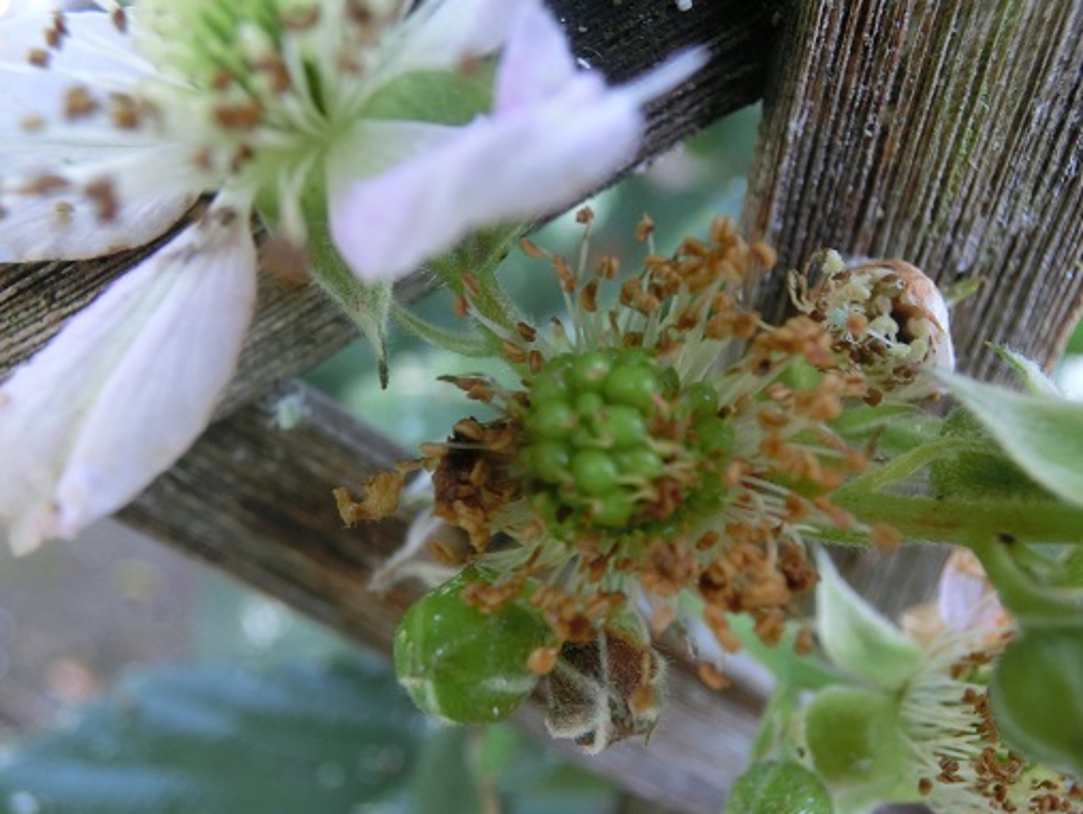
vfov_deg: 38.7
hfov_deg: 50.1
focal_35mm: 37
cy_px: 407
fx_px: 1158
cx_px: 542
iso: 250
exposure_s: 1/125
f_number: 4.1
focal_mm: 6.5
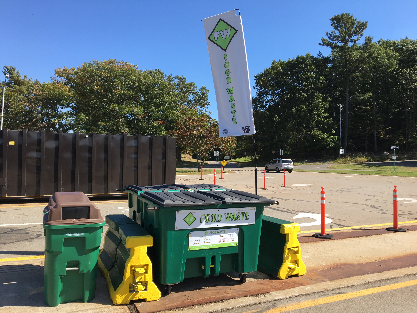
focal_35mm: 29
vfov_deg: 48.2
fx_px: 349
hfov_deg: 61.7
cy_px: 156
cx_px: 208
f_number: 2.2
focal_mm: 4.15
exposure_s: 1/874
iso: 25
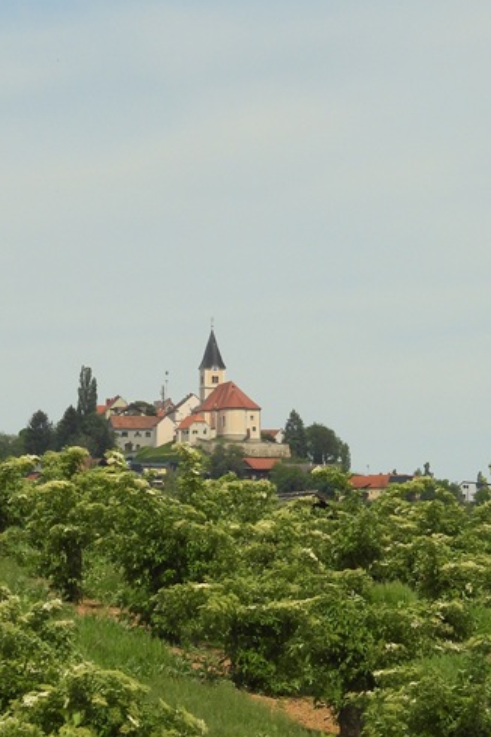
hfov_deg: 4.8
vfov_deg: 7.1
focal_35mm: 289
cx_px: 221
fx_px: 5912
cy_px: 440
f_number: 4.5
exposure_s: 1/2000
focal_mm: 30.3
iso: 100
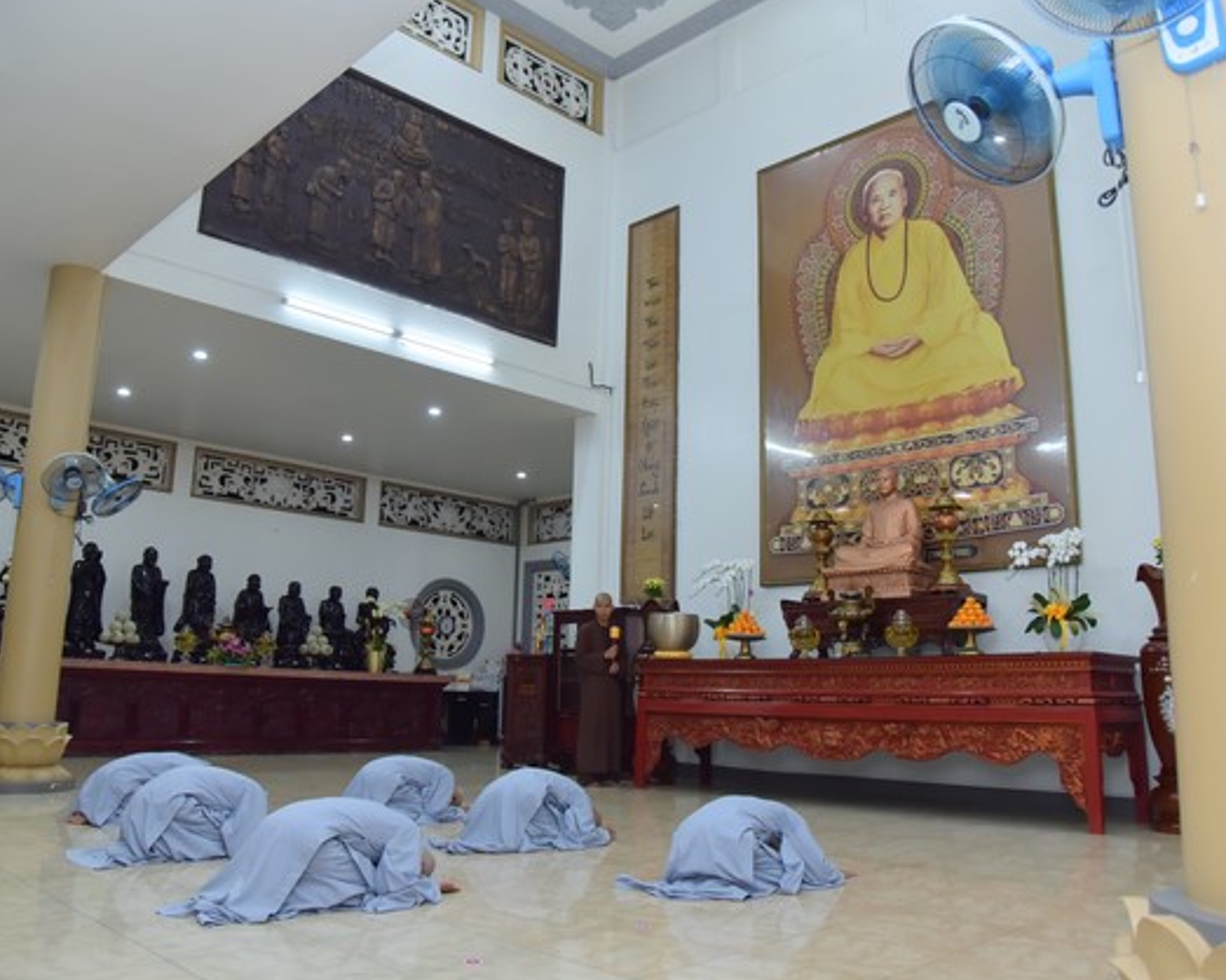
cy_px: 481
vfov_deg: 51.5
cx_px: 609
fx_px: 1016
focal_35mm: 28
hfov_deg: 62.2
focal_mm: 24
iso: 1250
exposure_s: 1/125
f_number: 5
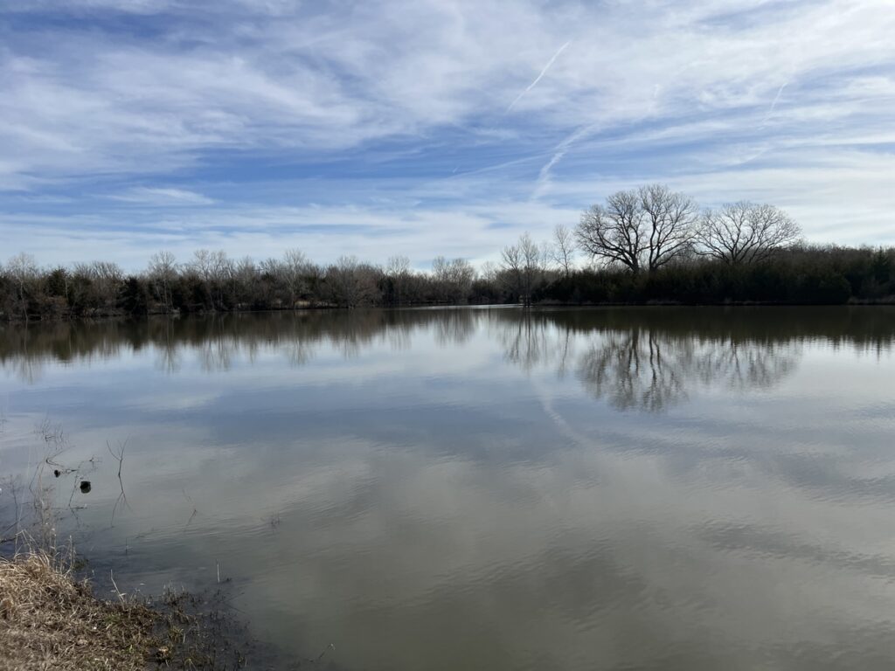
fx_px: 672
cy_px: 336
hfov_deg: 67.3
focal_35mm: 26
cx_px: 448
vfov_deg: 53.1
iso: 50
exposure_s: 1/7463
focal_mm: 5.7
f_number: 1.5
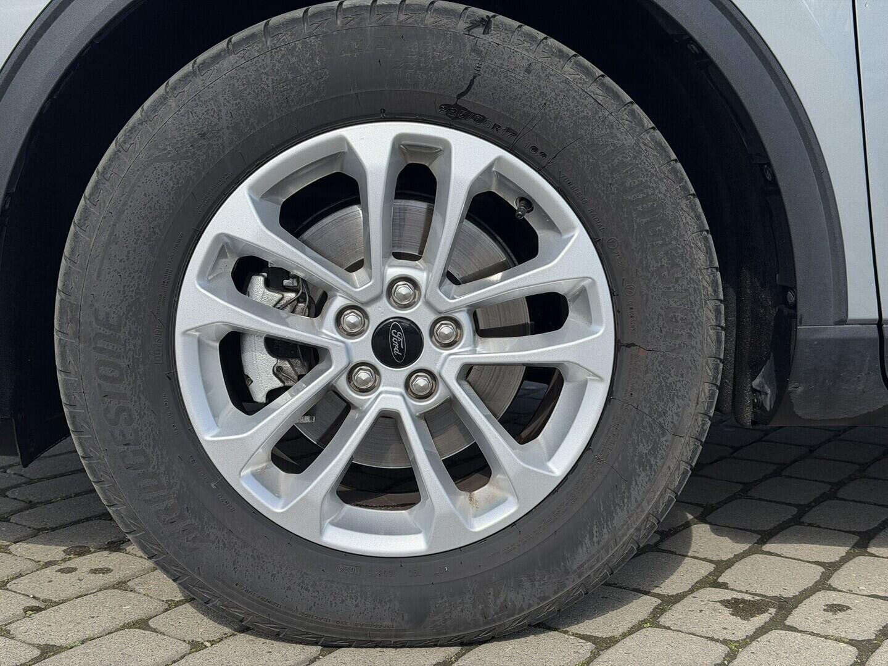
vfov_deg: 30.3
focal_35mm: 48
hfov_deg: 39.7
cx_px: 444
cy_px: 333
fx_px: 1231
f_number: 1.78
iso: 64
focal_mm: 6.76
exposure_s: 1/2865
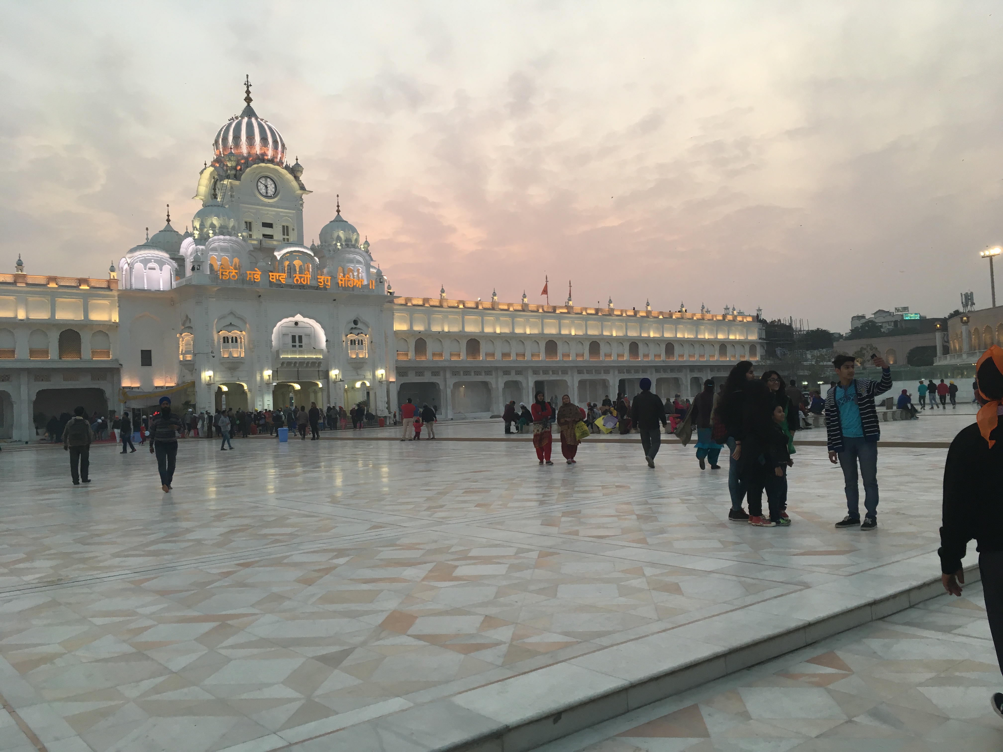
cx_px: 502
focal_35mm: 29
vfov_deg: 48.2
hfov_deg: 61.7
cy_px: 376
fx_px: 840
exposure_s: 1/33
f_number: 2.2
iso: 25
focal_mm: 4.15
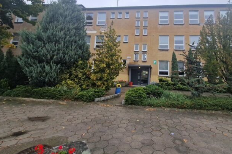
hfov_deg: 92.3
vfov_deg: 68.7
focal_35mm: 17
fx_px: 110
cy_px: 53
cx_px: 137
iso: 50
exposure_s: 1/596
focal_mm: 2.2
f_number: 2.2
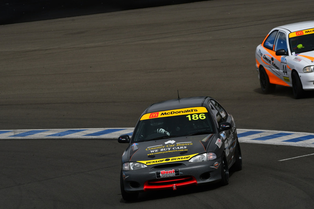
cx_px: 157
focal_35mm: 360
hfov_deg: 5.7
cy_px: 104
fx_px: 3141
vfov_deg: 3.8
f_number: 11
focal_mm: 240
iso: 200
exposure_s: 1/500
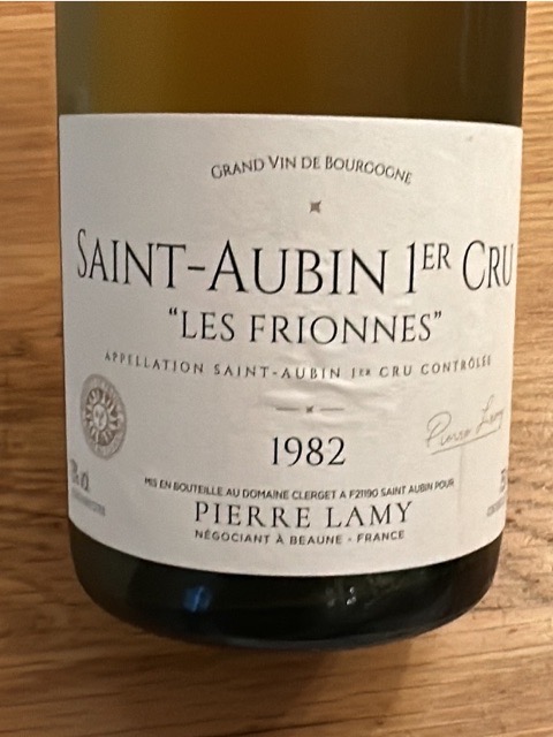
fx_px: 596
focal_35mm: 28
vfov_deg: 63.4
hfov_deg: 49.7
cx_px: 276
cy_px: 368
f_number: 2.2
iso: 400
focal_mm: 2.22
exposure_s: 1/50
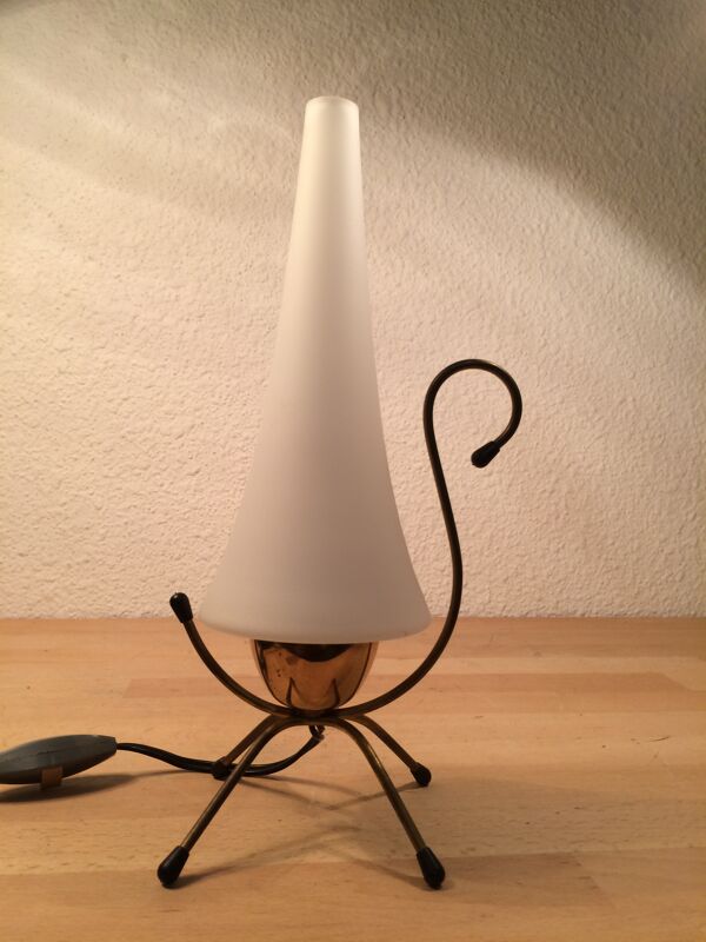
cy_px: 471
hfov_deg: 48.2
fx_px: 789
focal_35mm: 29
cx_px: 353
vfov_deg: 61.7
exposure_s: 1/33
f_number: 2.2
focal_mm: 4.15
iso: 32
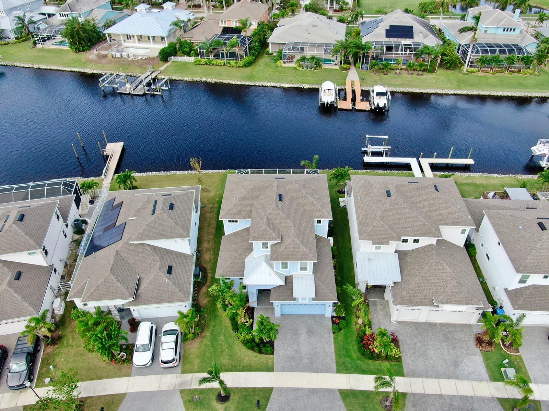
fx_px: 381
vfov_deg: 56.8
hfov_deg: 71.6
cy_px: 206
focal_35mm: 24
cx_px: 274
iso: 110
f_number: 2.8
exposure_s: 1/640
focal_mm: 4.39
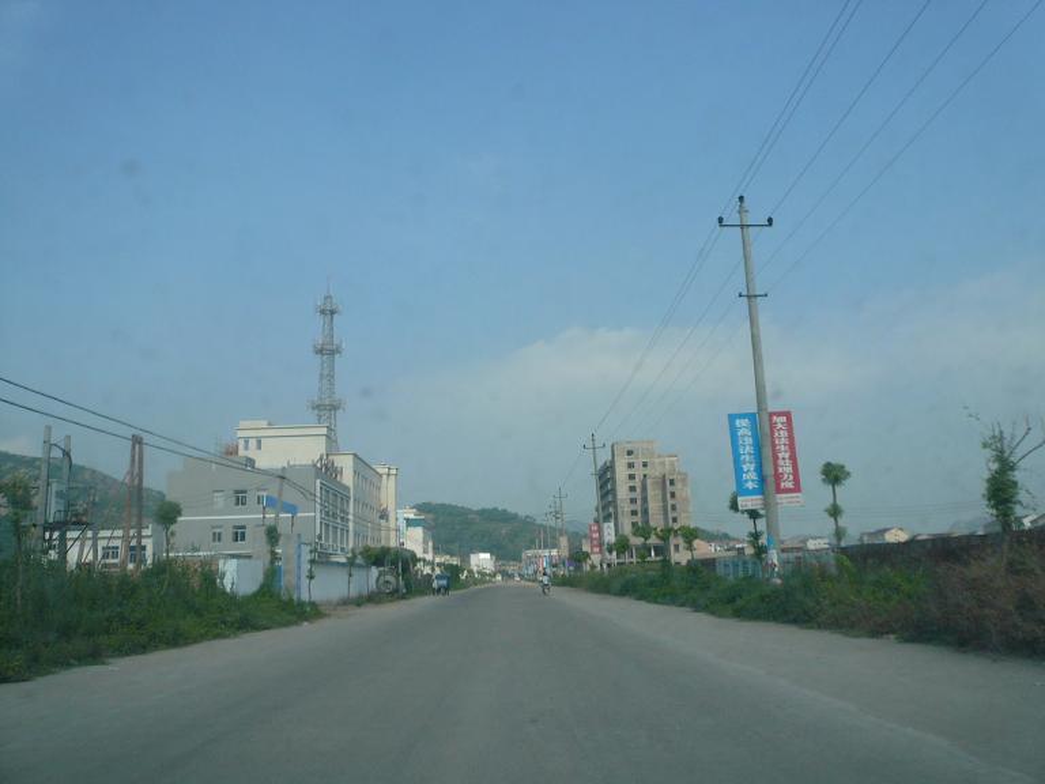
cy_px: 392
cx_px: 522
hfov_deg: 63.4
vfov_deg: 49.7
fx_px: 845
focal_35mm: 28
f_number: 8
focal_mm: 4.6
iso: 100
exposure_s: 1/250
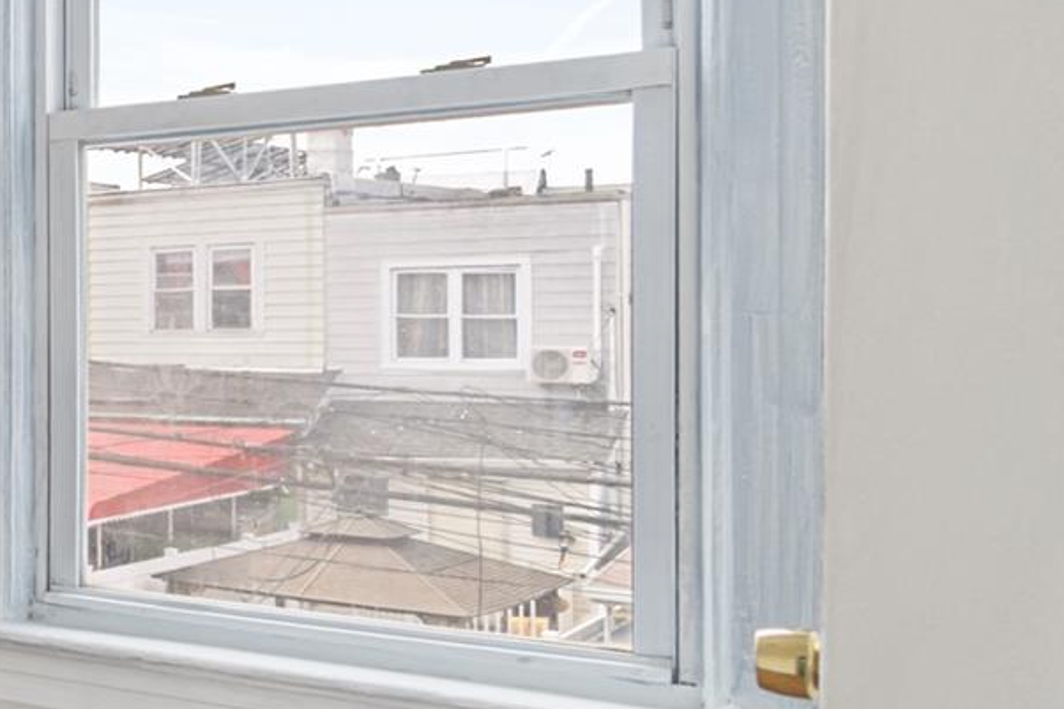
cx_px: -601
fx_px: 1507
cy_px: 367
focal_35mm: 51
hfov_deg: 26.1
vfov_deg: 26.5
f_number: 8
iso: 320
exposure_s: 1/25
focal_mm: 10
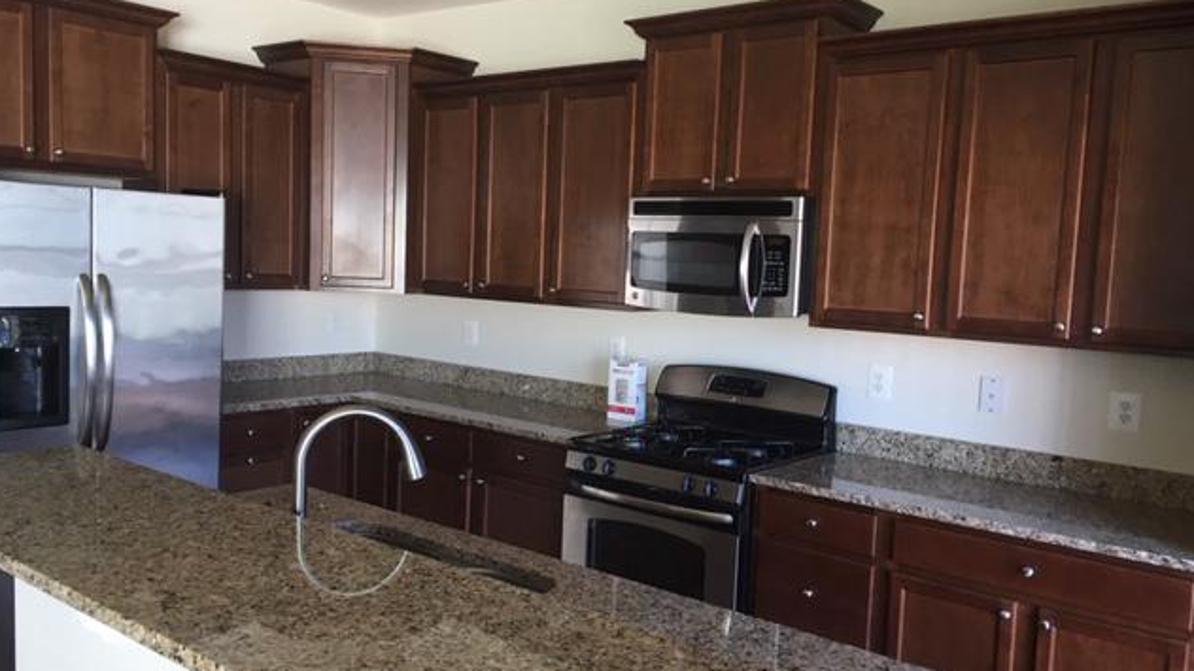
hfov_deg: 61.0
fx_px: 1013
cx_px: 593
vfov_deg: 36.6
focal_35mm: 32
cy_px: 352
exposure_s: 1/30
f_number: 2.2
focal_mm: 4.15
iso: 64
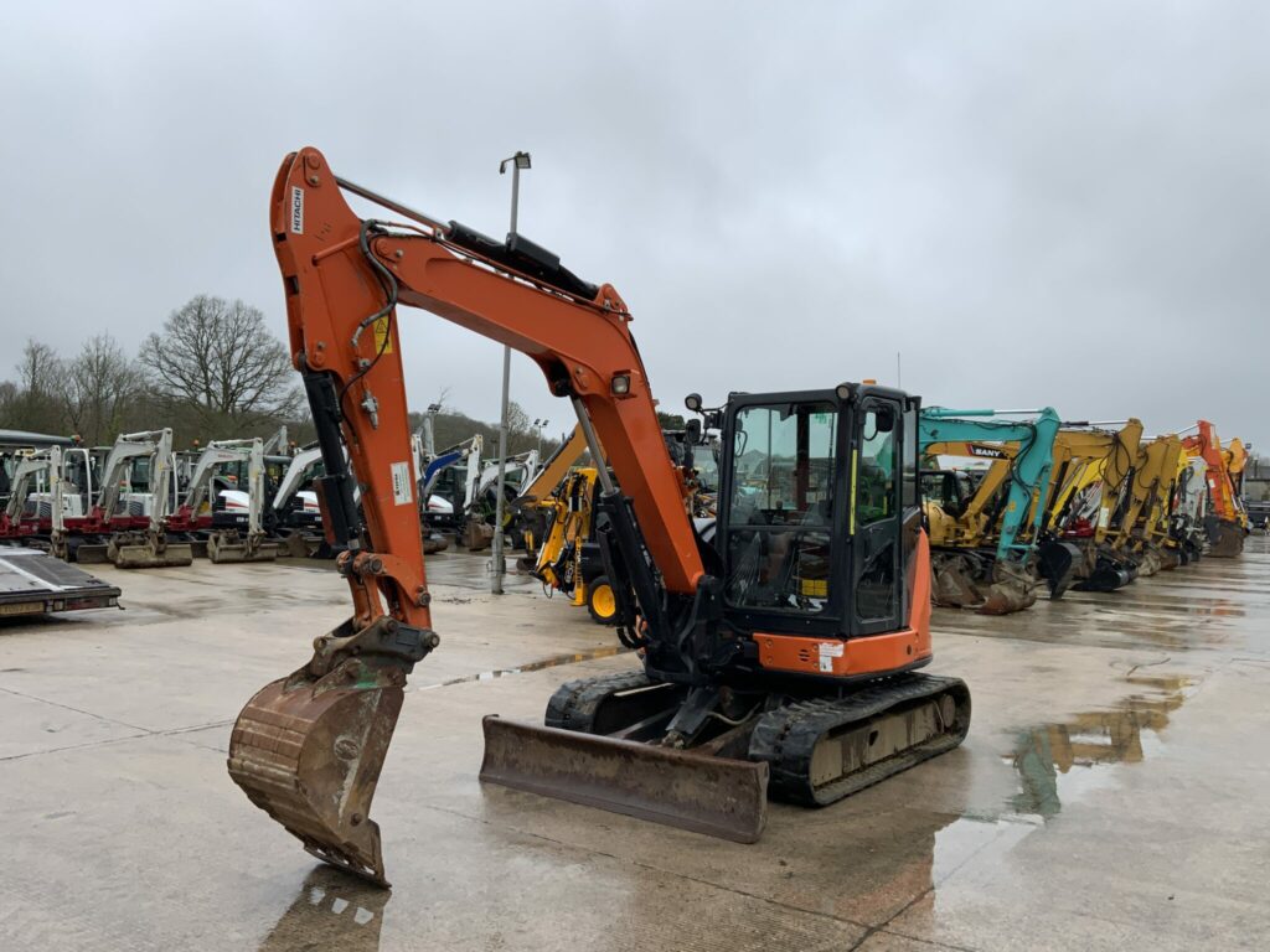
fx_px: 1064
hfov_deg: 61.7
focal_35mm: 29
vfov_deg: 48.2
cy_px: 476
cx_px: 635
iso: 16
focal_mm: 3
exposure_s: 1/620
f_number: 1.8
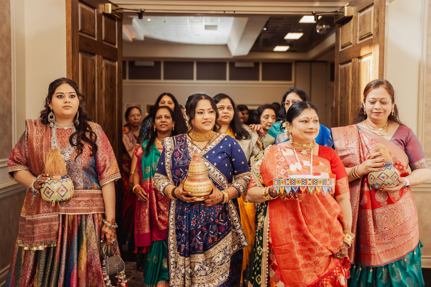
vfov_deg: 30.6
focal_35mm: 44
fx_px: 526
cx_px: 216
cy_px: 144
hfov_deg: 44.6
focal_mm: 43.9
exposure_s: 1/200
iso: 800
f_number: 2.8
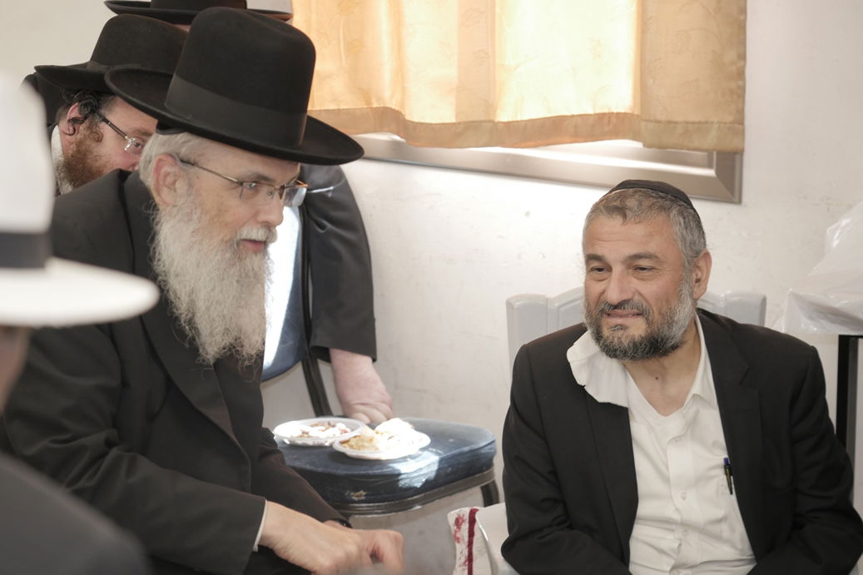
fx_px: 2732
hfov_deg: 17.9
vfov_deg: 12.0
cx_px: 432
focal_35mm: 114
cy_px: 288
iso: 640
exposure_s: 1/160
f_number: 2.8
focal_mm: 55
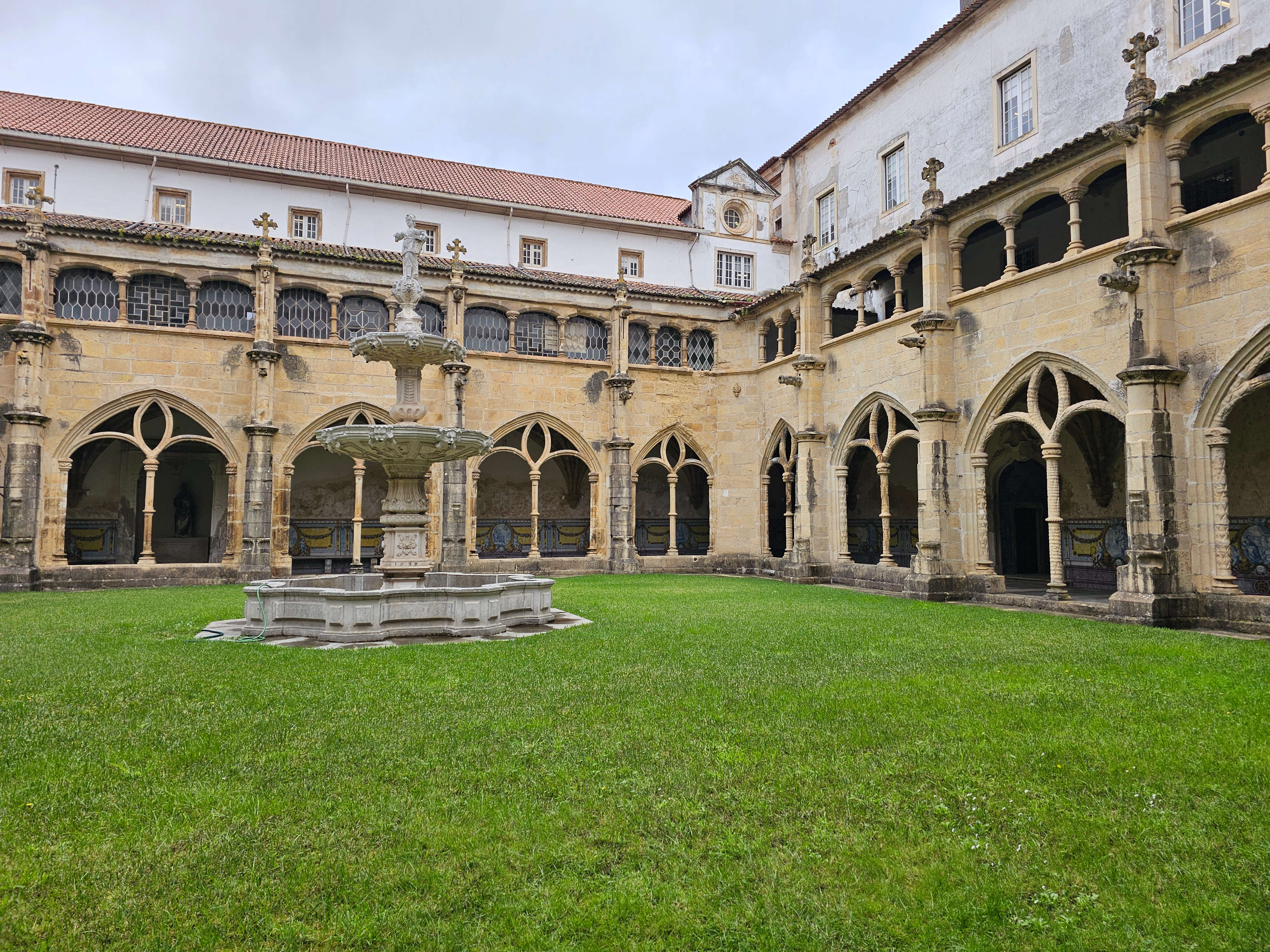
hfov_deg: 73.9
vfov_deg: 58.9
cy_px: 476
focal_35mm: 23
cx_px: 635
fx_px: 844
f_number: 1.7
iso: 10
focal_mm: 6.3
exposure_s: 1/231
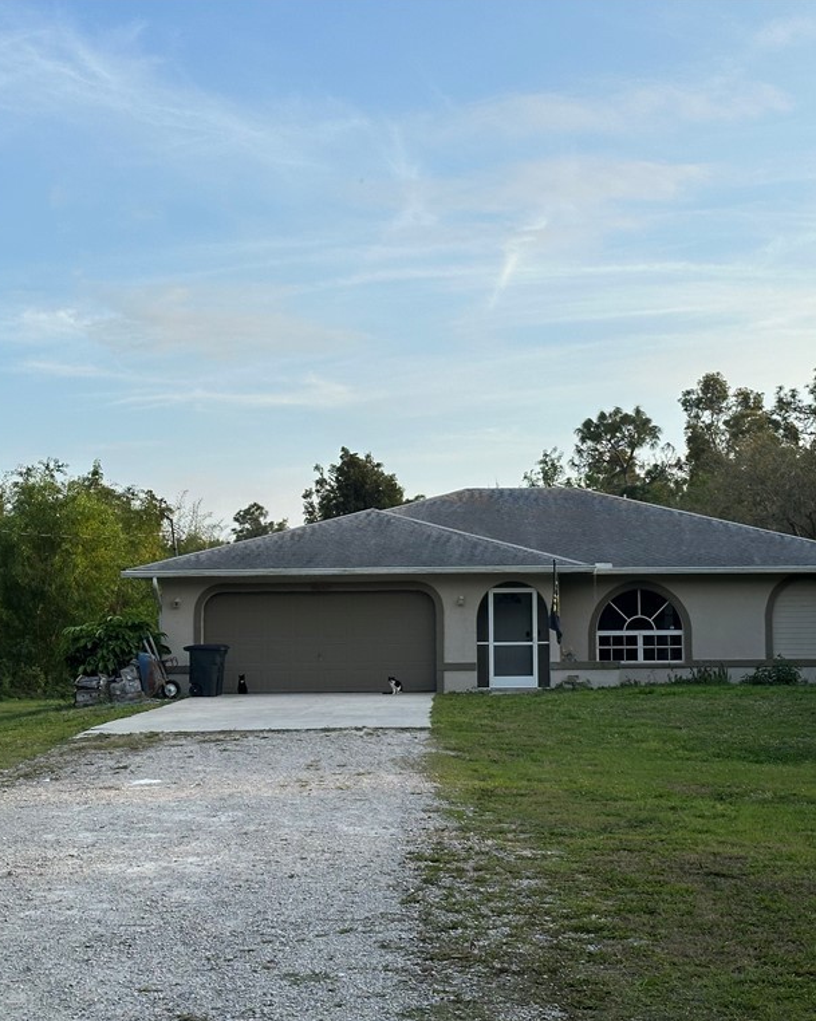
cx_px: 474
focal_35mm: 63
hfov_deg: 24.2
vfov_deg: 30.0
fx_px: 1903
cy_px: 510
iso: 64
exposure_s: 1/2160
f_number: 1.78
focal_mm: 6.86
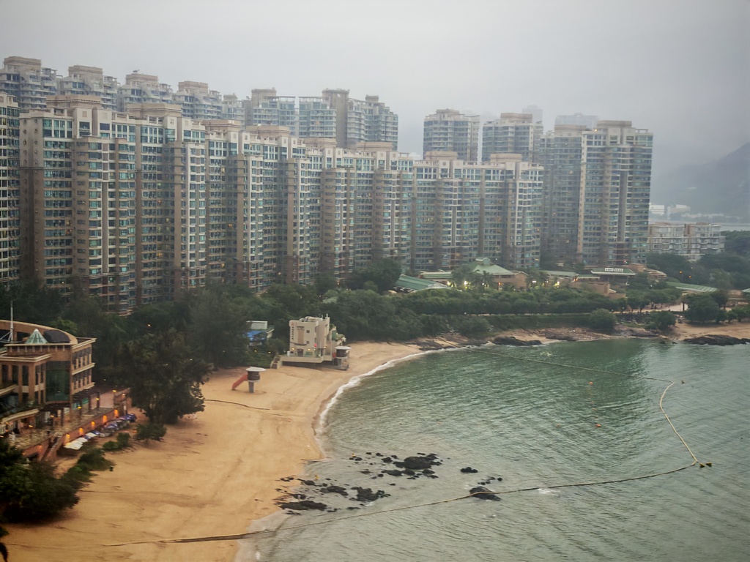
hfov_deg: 39.7
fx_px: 1040
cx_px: 375
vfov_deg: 30.3
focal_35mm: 48
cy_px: 281
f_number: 2
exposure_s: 1/100
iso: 250
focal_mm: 6.83
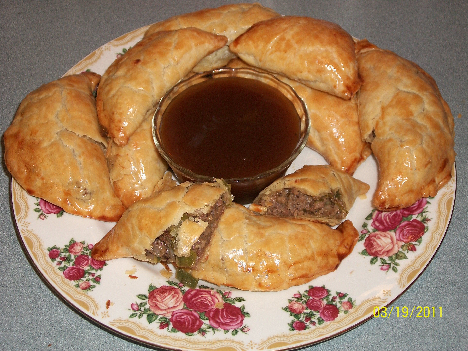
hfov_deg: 31.2
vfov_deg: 23.7
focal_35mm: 62
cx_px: 234
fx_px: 838
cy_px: 176
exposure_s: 1/50
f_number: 4.1
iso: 80
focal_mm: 11
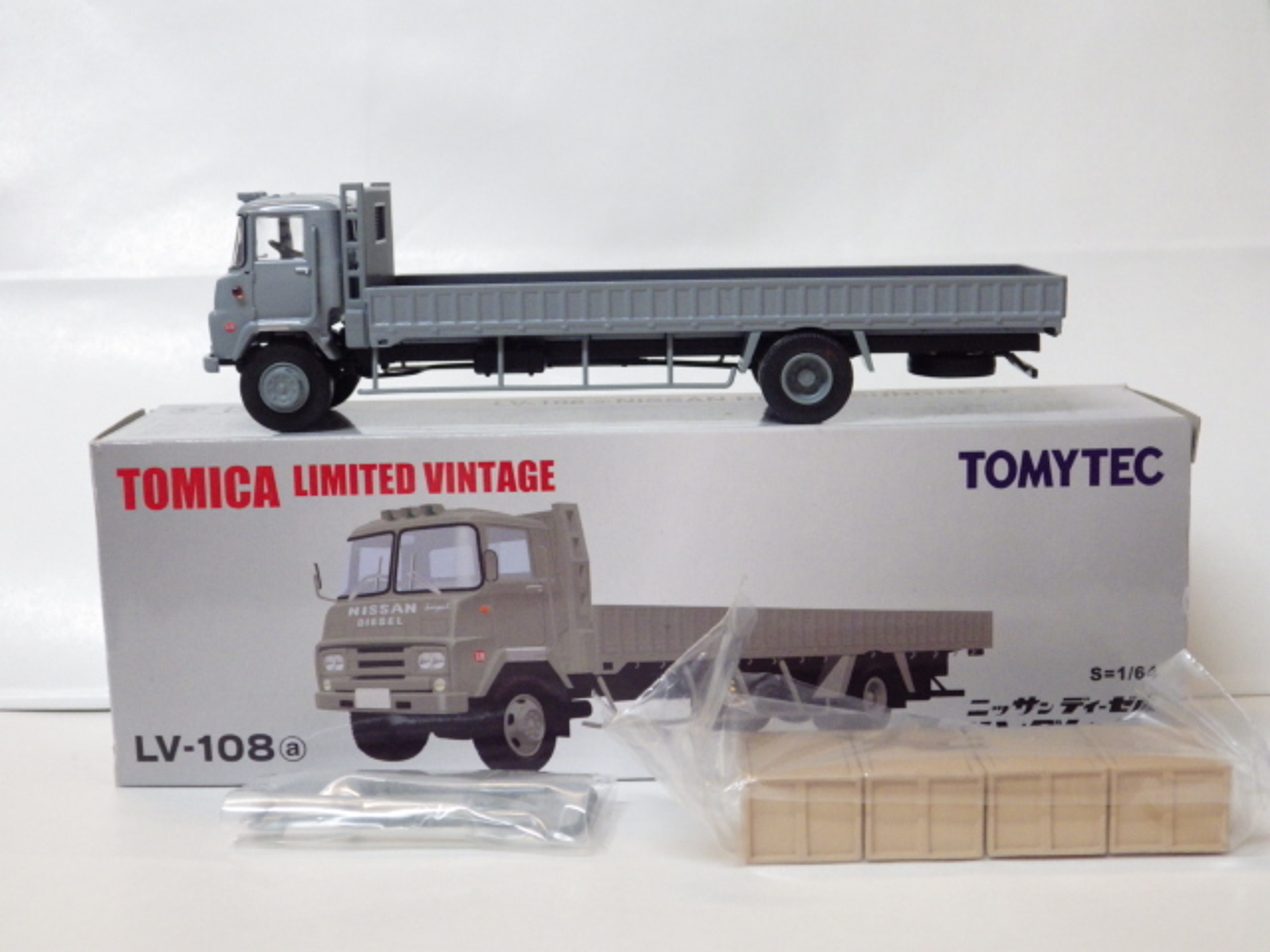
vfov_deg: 29.1
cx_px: 635
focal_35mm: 50
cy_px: 476
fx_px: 1834
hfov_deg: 38.2
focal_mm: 9
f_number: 3.8
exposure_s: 1/60
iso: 500
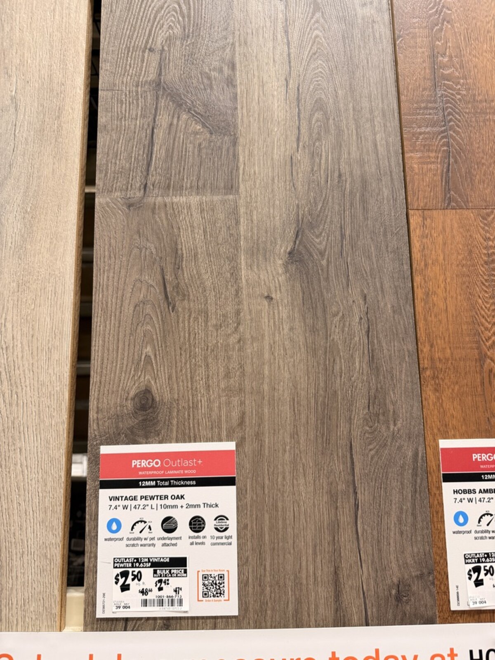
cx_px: 248
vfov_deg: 71.6
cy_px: 330
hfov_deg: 56.8
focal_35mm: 24
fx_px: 458
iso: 200
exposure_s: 1/68
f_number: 1.78
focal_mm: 6.76
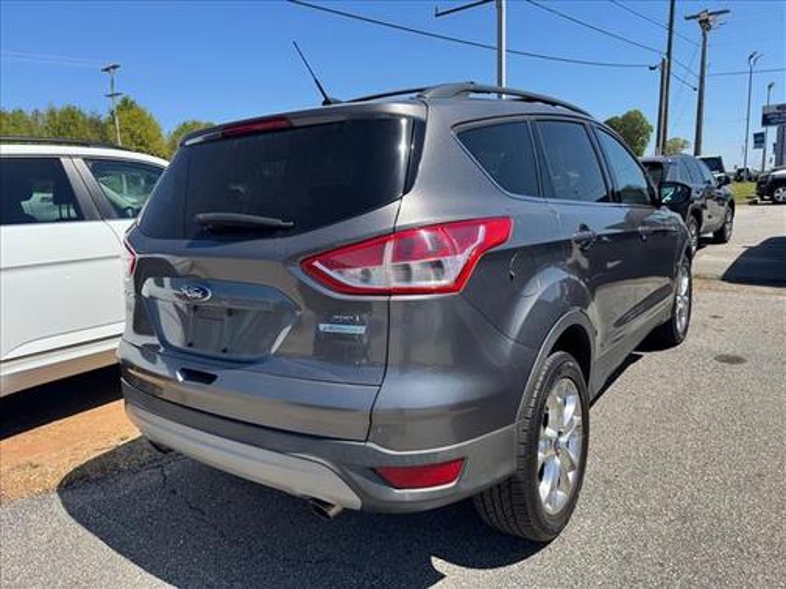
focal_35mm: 24
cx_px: 393
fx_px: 545
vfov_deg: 56.8
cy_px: 294
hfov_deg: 71.6
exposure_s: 1/3247
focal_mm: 6.76
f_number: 1.78
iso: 80
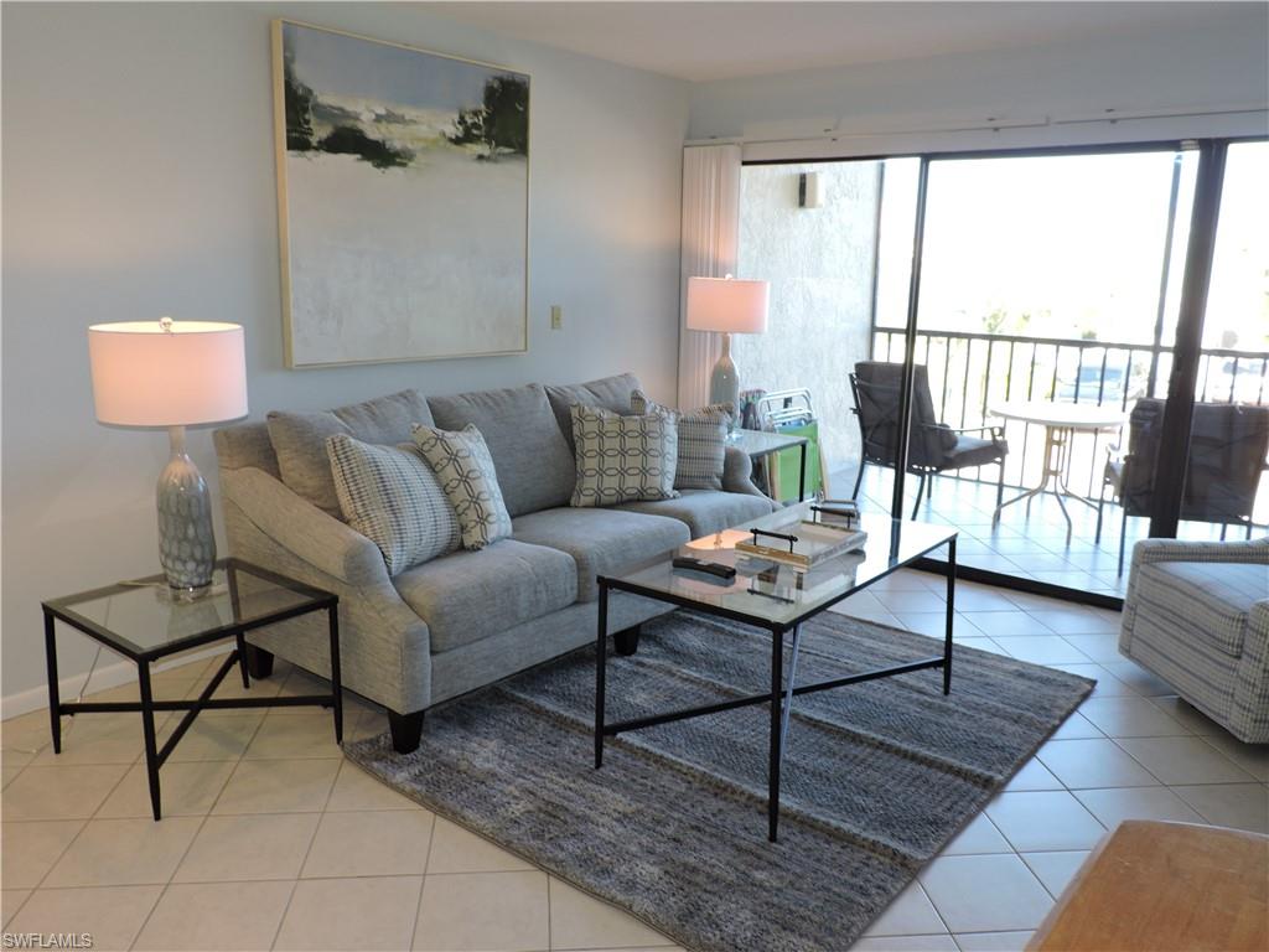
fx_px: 1026
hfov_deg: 63.4
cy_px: 476
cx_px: 634
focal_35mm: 28
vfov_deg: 49.7
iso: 100
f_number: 3.1
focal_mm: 5
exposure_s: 1/40
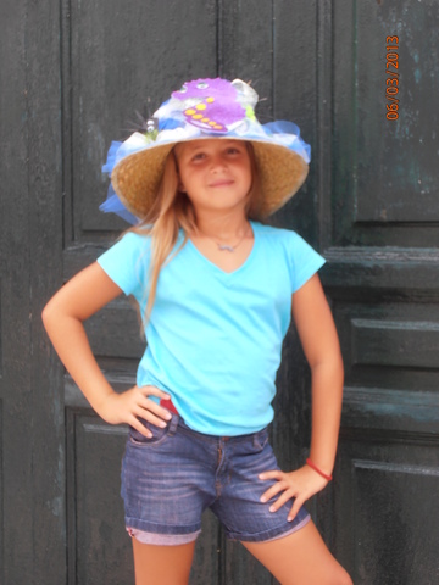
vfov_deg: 28.2
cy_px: 292
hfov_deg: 21.3
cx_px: 220
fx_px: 1167
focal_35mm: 69
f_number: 4.8
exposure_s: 1/125
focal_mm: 12.29
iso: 80
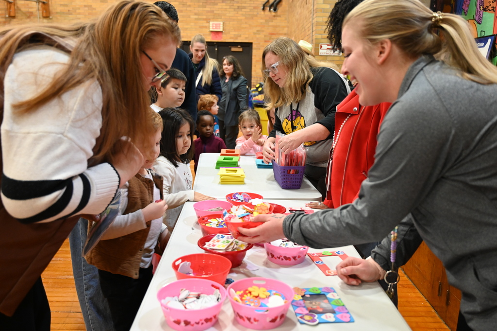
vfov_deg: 40.5
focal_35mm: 32
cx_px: 248
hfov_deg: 58.0
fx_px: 448
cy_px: 166
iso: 3200
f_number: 4
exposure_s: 1/80
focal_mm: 32.5
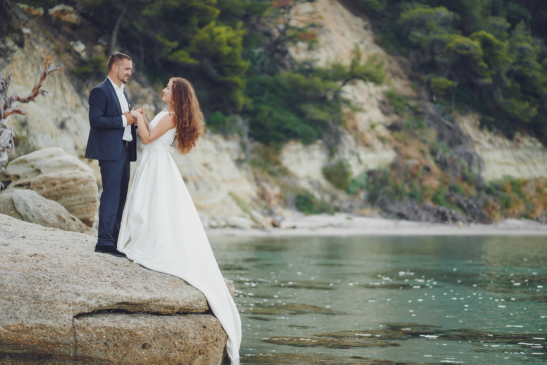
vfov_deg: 16.1
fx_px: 1291
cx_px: 274
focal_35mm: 85
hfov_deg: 23.9
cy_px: 182
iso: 320
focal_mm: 85
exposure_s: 1/2000
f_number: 1.8
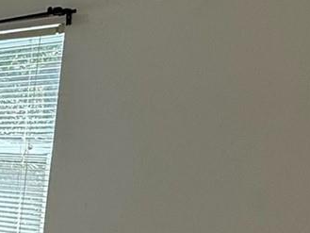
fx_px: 609
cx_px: -274
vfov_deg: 20.5
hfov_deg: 19.6
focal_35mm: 68
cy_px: 263
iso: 64
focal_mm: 2.22
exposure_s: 1/120
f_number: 2.2
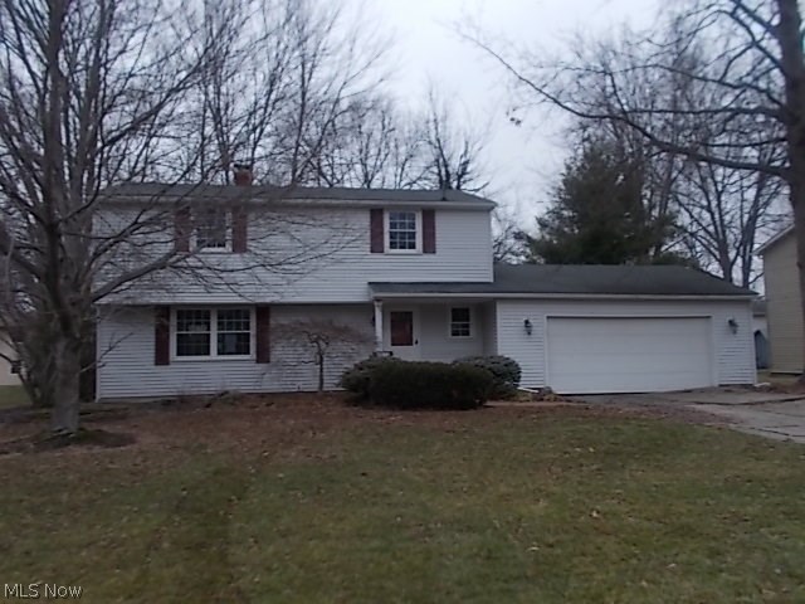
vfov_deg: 46.8
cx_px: 402
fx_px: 698
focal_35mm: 30
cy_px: 302
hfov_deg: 60.0
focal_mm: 5.3
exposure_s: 1/50
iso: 80
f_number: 3.4
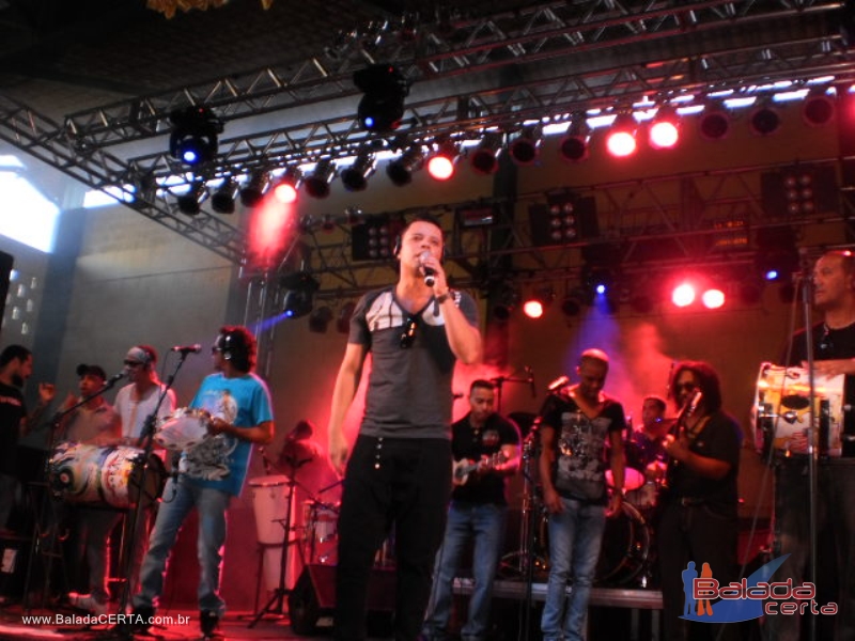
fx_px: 889
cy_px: 320
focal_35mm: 36
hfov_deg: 51.4
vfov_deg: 39.7
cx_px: 428
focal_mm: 6.3
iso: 125
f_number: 3.1
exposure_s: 1/30
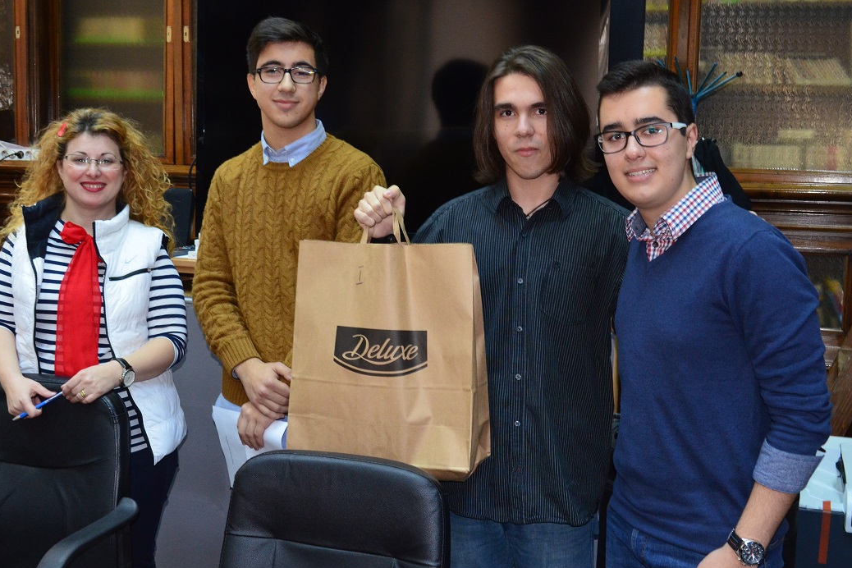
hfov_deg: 43.6
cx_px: 396
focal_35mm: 45
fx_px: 1065
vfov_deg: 29.9
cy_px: 286
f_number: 8
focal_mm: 26
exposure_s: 1/15
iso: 1600
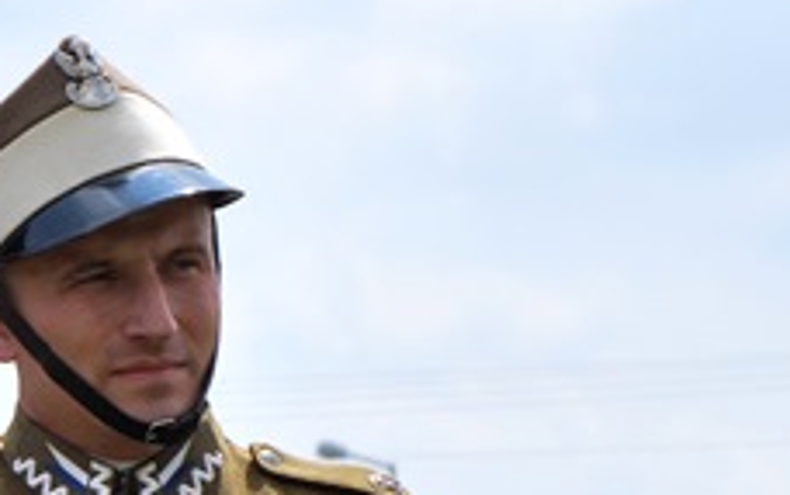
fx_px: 9957
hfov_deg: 4.5
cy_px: 689
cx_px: -437
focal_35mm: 462
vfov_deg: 2.8
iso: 160
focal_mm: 86
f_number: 10
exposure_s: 1/250
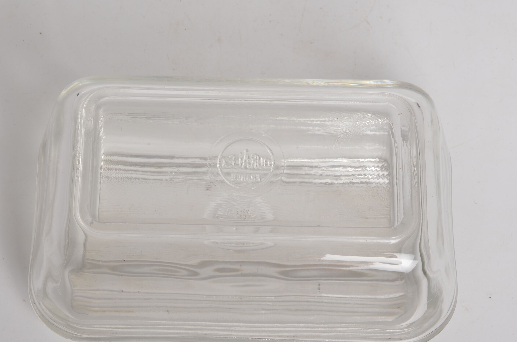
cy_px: 194
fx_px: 1462
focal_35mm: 102
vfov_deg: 13.4
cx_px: 234
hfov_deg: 20.1
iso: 100
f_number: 14
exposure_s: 1/125
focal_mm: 50
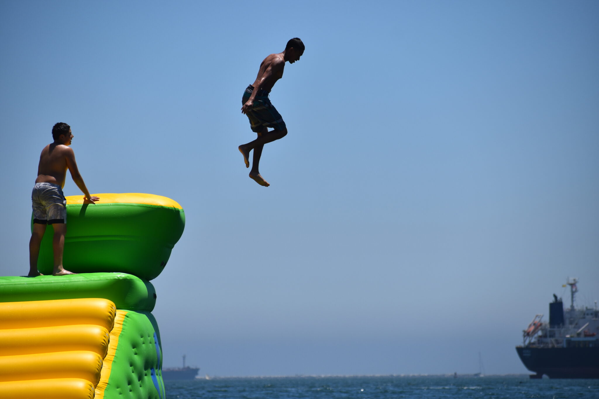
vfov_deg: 5.1
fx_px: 4492
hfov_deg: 7.6
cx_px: 300
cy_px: 200
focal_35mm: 270
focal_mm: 180
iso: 200
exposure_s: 1/2000
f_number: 5.6
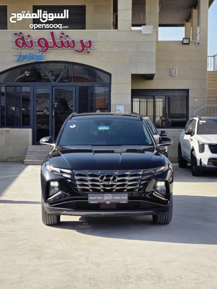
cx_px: 108
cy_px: 144
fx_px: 577
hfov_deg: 21.3
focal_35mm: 69
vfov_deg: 28.2
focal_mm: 7.9
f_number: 2.4
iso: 50
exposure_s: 1/1111
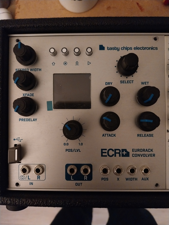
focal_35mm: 26
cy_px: 112
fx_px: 169
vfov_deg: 67.3
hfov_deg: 53.1
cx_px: 84
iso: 800
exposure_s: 1/25
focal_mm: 4
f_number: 1.8
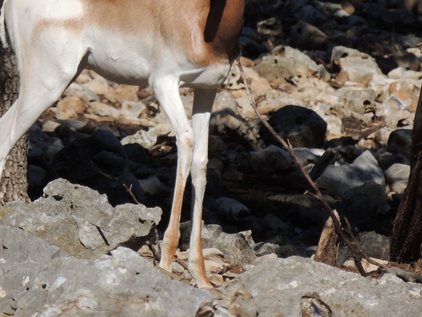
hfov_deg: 1.9
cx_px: 54
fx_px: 12815
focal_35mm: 1051
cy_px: 62
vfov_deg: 1.4
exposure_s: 1/1000
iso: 100
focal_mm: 89.1
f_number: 4.9
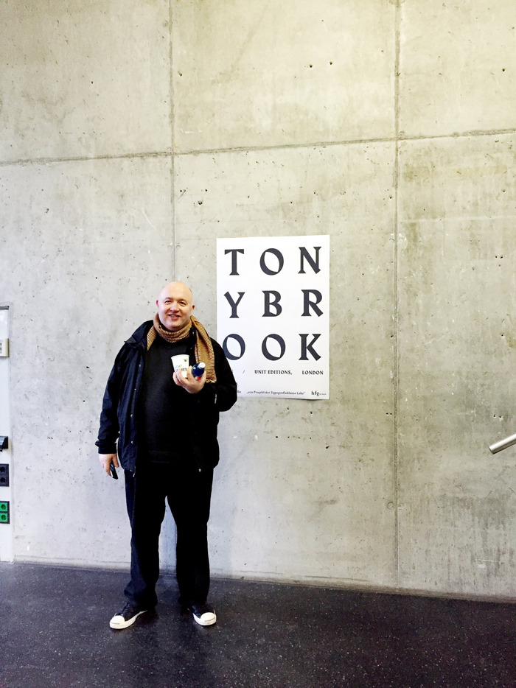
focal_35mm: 29
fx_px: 577
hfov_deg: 48.2
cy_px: 344
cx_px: 258
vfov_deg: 61.7
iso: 250
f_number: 2.2
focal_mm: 4.15
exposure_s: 1/20
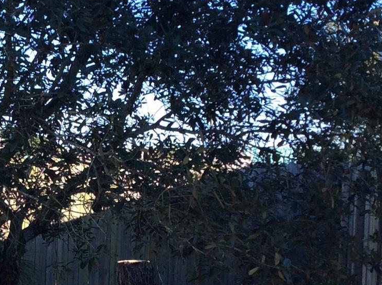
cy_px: 248
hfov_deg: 21.4
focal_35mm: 89
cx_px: 12
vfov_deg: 16.4
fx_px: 981
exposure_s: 1/381
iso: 32
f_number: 2.4
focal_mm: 3.3
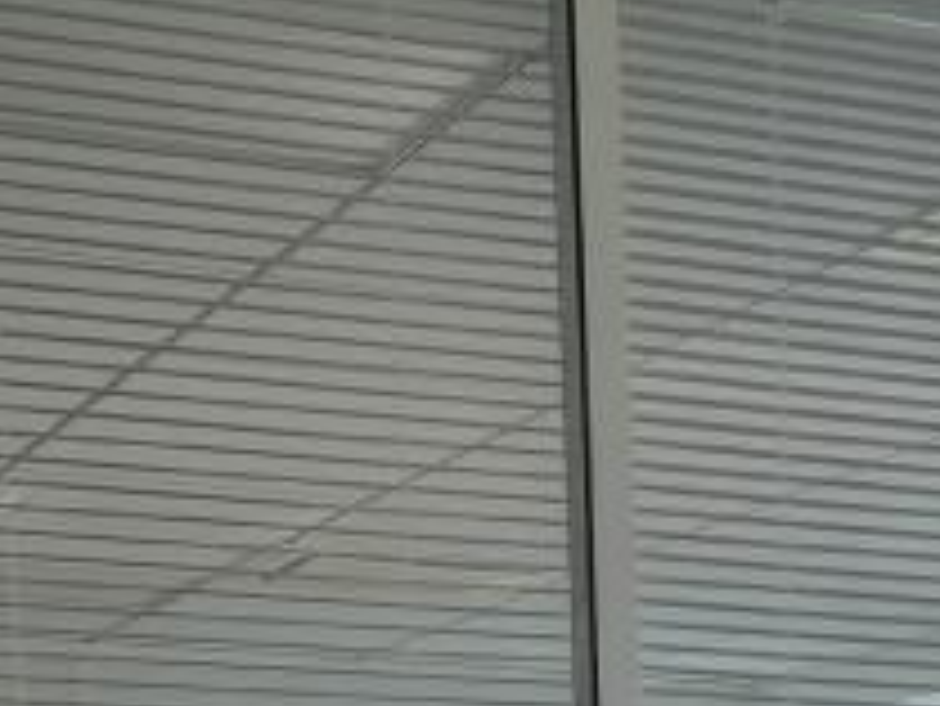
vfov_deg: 9.6
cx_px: 1471
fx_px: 3831
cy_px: 1538
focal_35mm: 141
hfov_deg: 13.1
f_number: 1.8
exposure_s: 1/180
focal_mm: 5.4
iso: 40
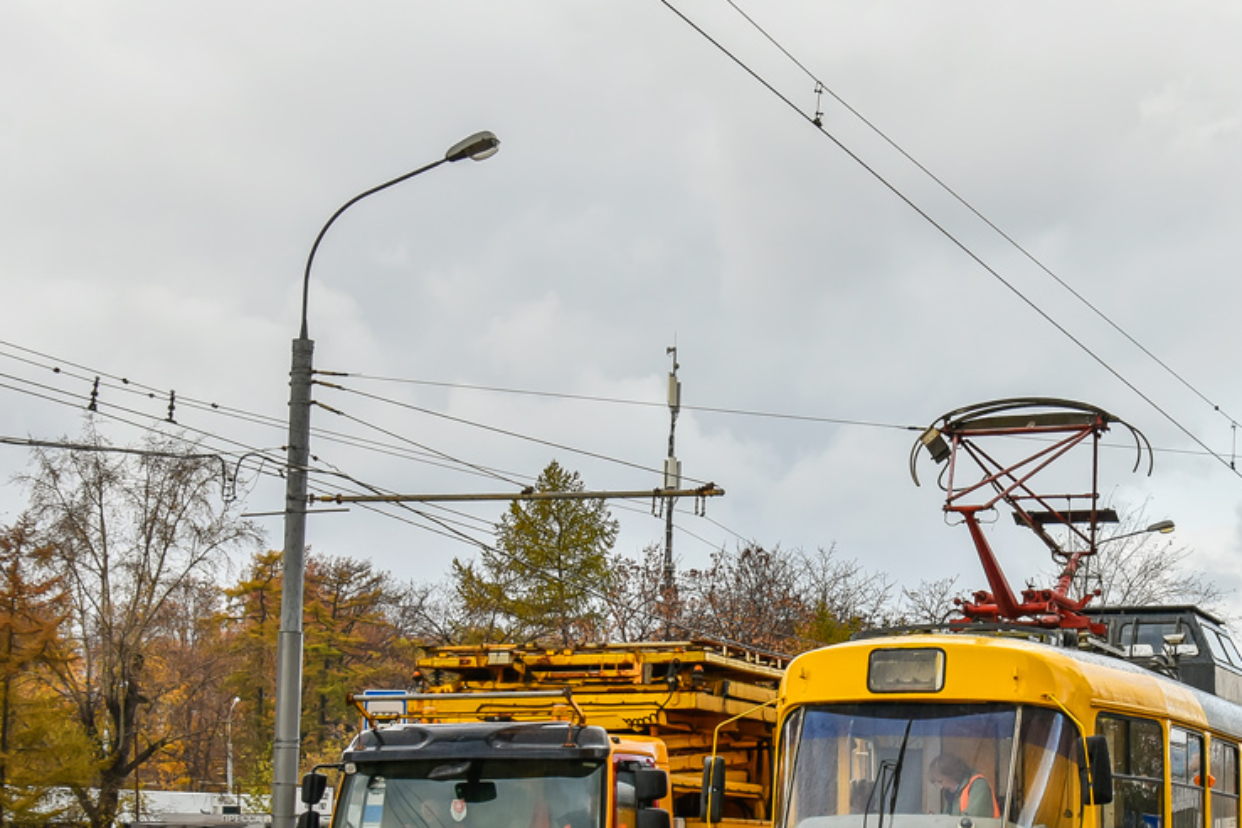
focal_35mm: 78
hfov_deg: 25.6
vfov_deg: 17.4
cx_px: 954
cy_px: 628
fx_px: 2691
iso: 200
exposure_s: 1/80
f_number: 9
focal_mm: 32
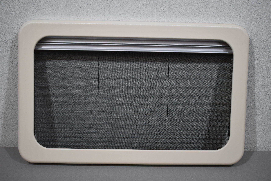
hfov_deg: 46.4
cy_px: 90
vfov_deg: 31.9
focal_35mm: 42
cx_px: 136
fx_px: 316
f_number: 4.2
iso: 560
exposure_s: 1/250
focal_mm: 28
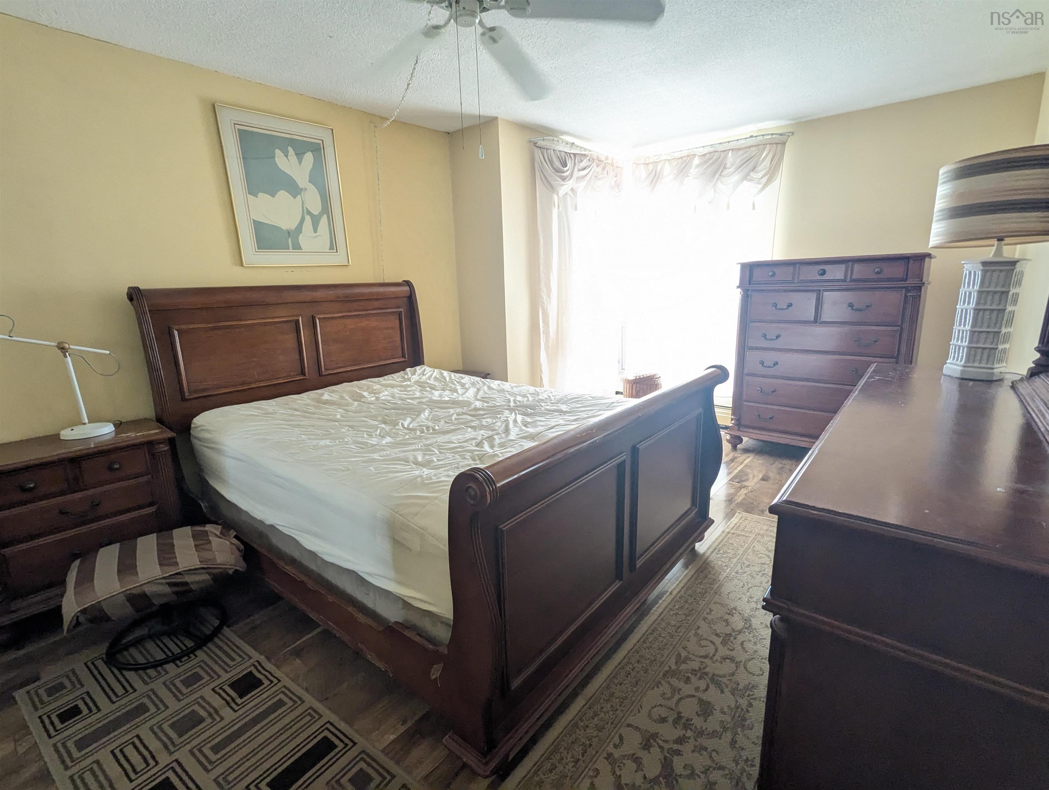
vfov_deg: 78.2
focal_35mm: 16
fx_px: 486
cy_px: 395
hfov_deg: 94.4
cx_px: 524
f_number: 2.2
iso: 548
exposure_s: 1/60
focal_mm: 2.35
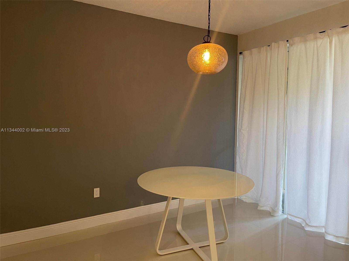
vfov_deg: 53.1
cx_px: 174
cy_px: 130
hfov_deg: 67.3
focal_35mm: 26
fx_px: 262
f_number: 1.6
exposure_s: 1/60
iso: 320
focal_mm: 5.1
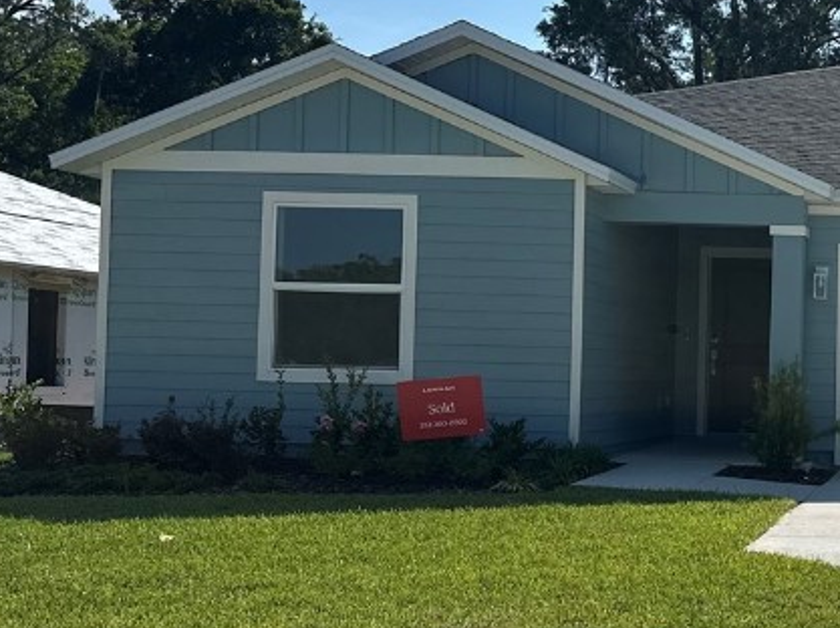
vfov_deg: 24.8
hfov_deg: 29.1
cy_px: 356
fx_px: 1430
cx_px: 957
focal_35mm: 59
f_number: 1.78
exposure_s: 1/8197
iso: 80
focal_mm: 6.86
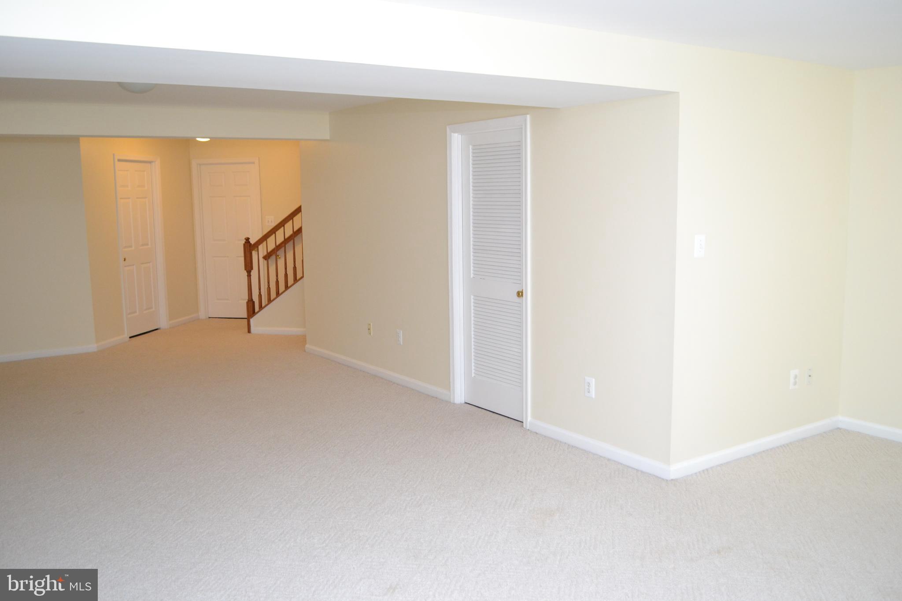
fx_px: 827
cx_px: 451
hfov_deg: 57.2
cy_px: 300
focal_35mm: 33
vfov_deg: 40.0
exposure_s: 1/60
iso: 1100
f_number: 3.8
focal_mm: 22
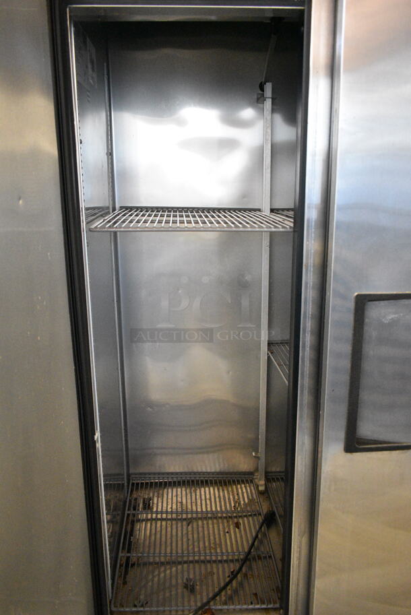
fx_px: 513
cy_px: 308
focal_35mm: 30
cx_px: 206
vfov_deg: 61.9
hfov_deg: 43.7
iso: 6400
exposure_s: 1/60
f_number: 3.8
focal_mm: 20
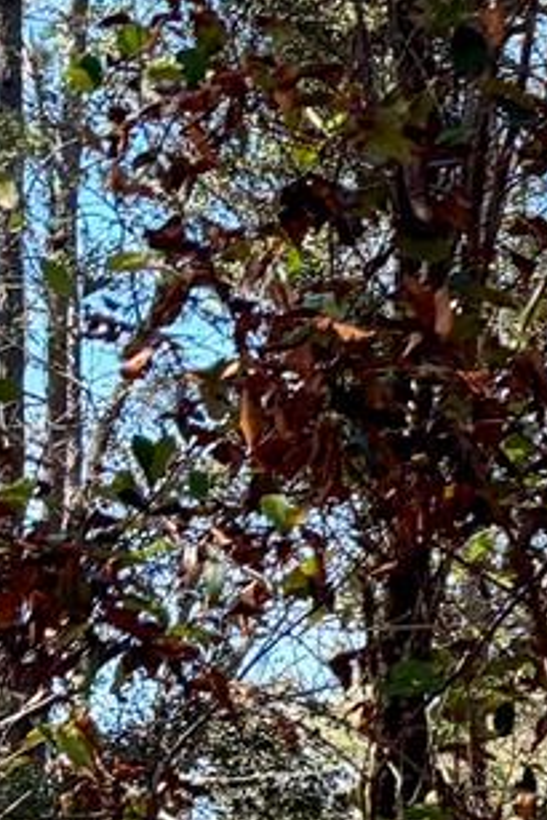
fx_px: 3210
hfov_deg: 7.6
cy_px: 1127
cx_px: 1991
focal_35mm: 141
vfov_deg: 13.9
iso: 50
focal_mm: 5.96
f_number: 1.6
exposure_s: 1/539
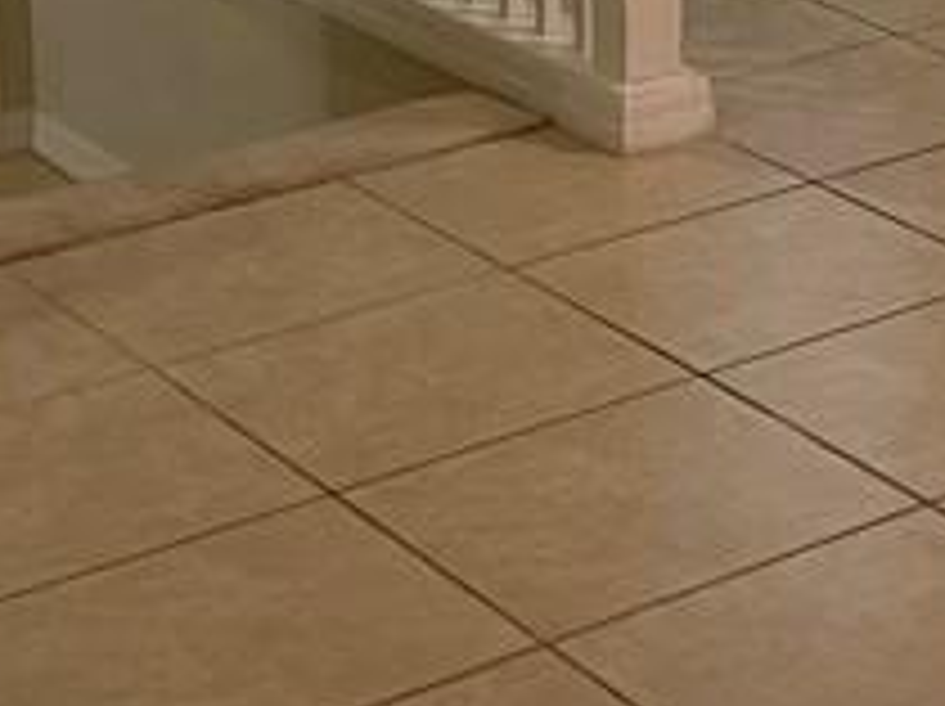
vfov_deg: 11.3
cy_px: -535
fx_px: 3327
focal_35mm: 122
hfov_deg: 15.0
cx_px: 1436
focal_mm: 5.1
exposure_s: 1/60
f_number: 1.6
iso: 125
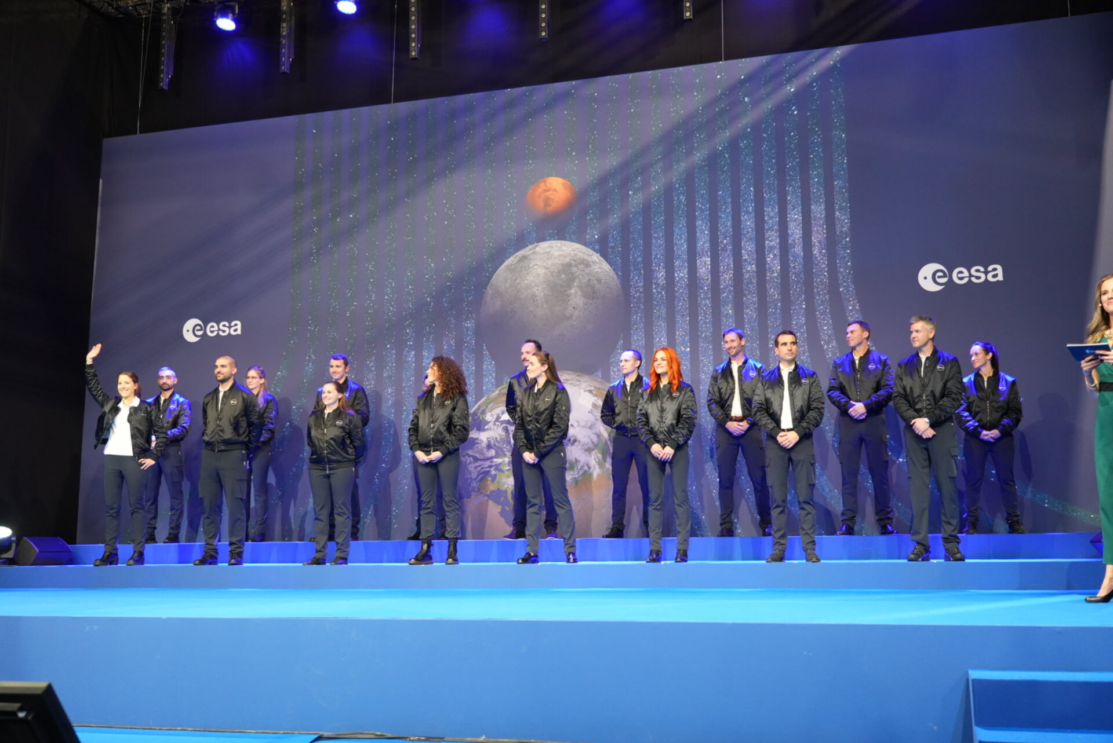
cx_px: 556
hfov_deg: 54.4
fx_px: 1083
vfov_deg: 37.9
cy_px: 372
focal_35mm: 35
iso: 3200
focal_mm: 35
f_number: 4
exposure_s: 1/100
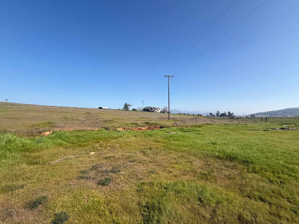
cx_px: 155
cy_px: 119
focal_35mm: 15
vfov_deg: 81.6
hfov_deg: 98.1
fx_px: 130
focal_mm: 2.22
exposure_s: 1/2165
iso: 50
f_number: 2.2
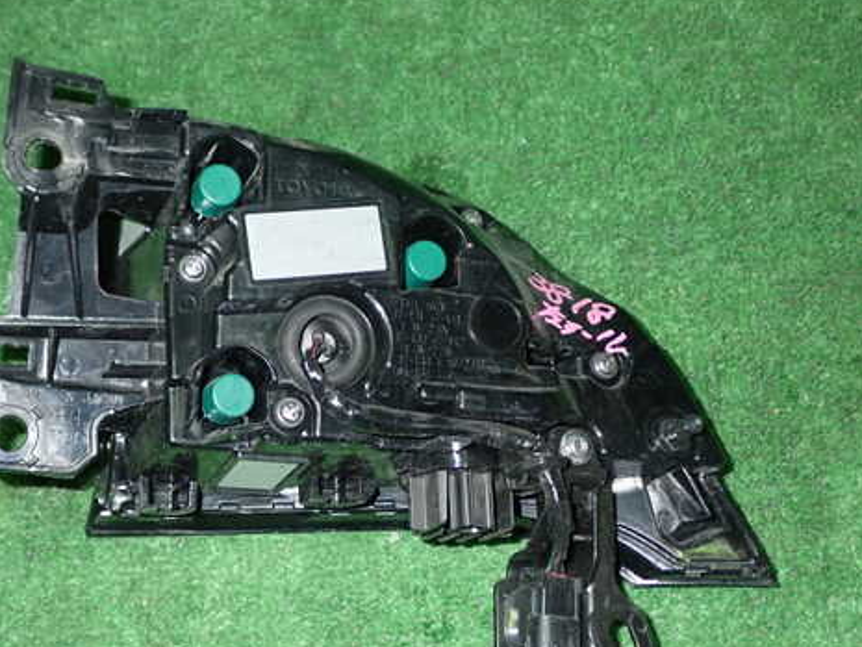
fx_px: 1221
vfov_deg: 29.7
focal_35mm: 49
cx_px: 315
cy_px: 362
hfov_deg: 38.6
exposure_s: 1/40
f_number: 8
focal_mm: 6.83
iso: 800
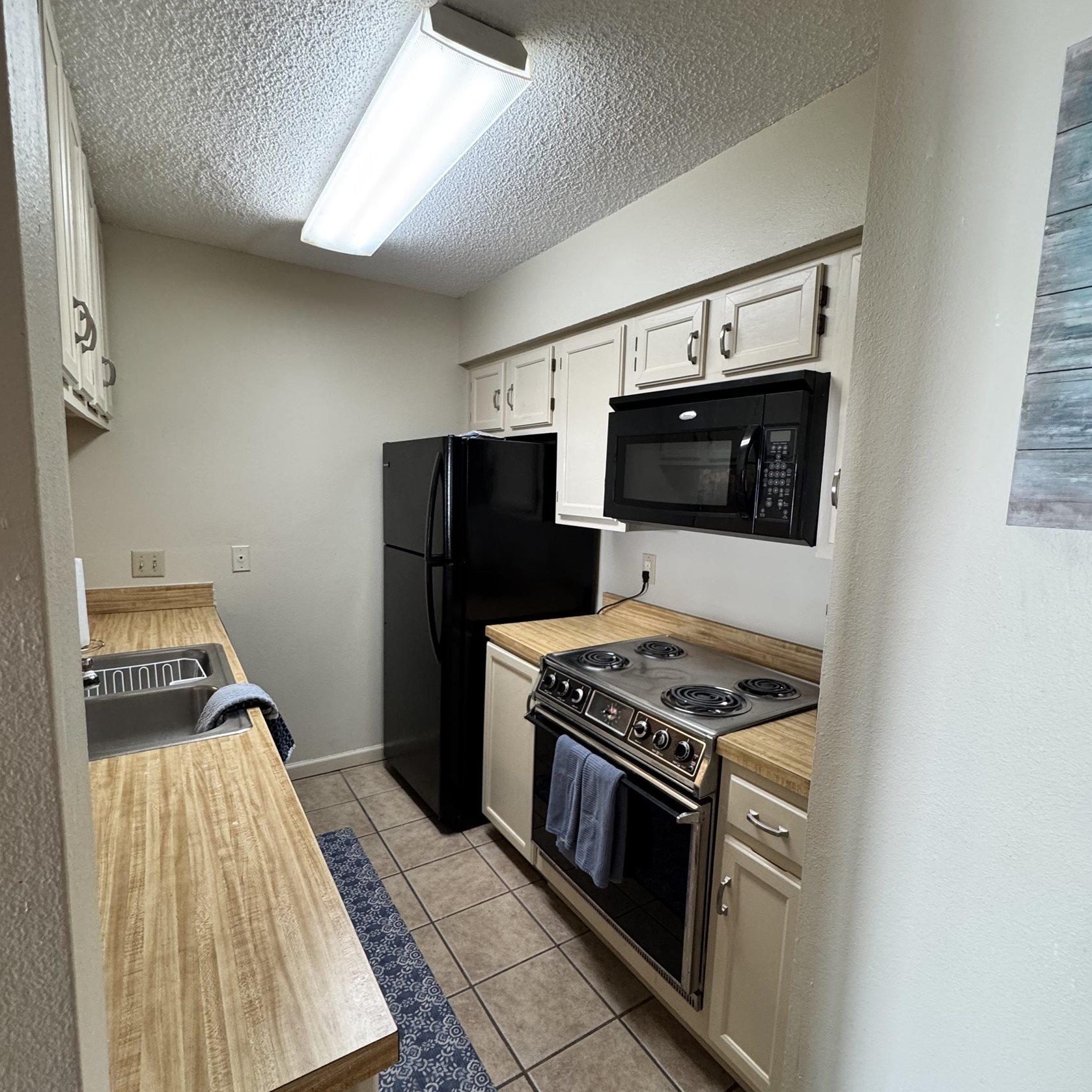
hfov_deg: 84.0
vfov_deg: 84.0
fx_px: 607
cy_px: 559
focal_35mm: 17
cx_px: 545
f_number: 2.2
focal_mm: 2.22
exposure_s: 1/60
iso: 250
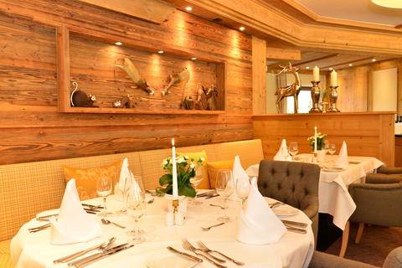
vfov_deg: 42.3
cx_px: 201
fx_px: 346
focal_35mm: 31
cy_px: 134
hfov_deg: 60.3
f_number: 8
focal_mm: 31
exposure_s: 1/2
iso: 100
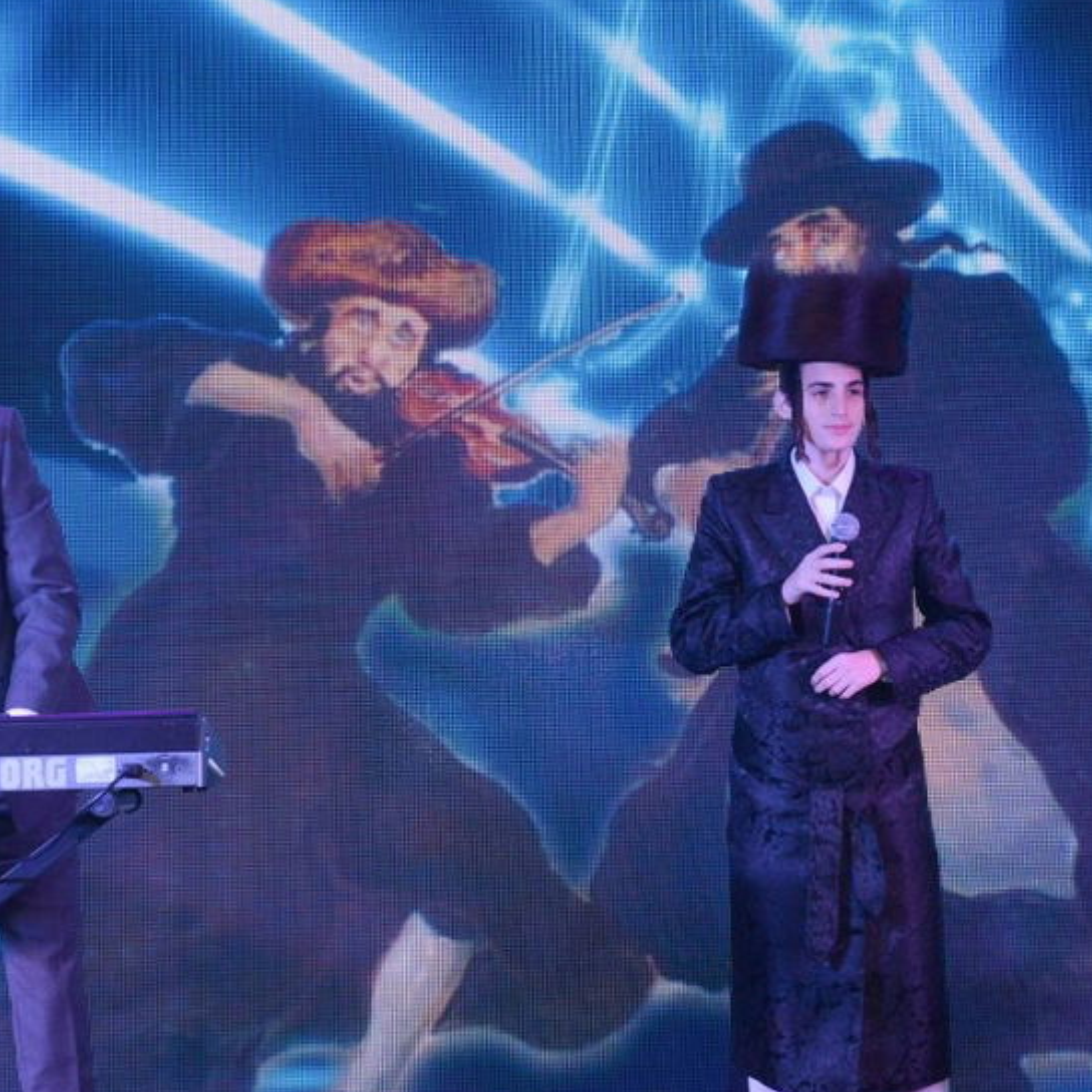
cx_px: 510
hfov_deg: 24.0
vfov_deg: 24.0
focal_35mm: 72
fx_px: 2570
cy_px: 533
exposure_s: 1/100
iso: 2500
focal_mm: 45
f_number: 7.1
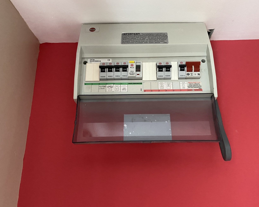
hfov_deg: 62.2
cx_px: 137
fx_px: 215
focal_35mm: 28
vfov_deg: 51.5
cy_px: 102
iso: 640
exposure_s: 1/32
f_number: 1.8
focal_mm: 4.25
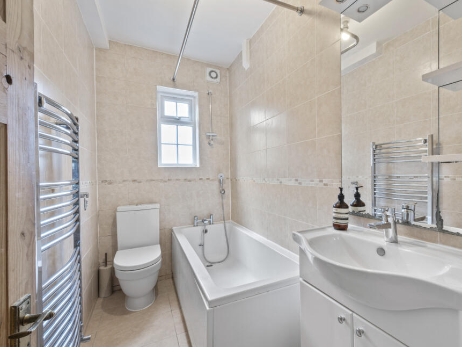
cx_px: 267
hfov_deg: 91.7
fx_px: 221
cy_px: 178
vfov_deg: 76.1
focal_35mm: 17
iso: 200
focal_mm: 14.5
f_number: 16
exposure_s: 1.6
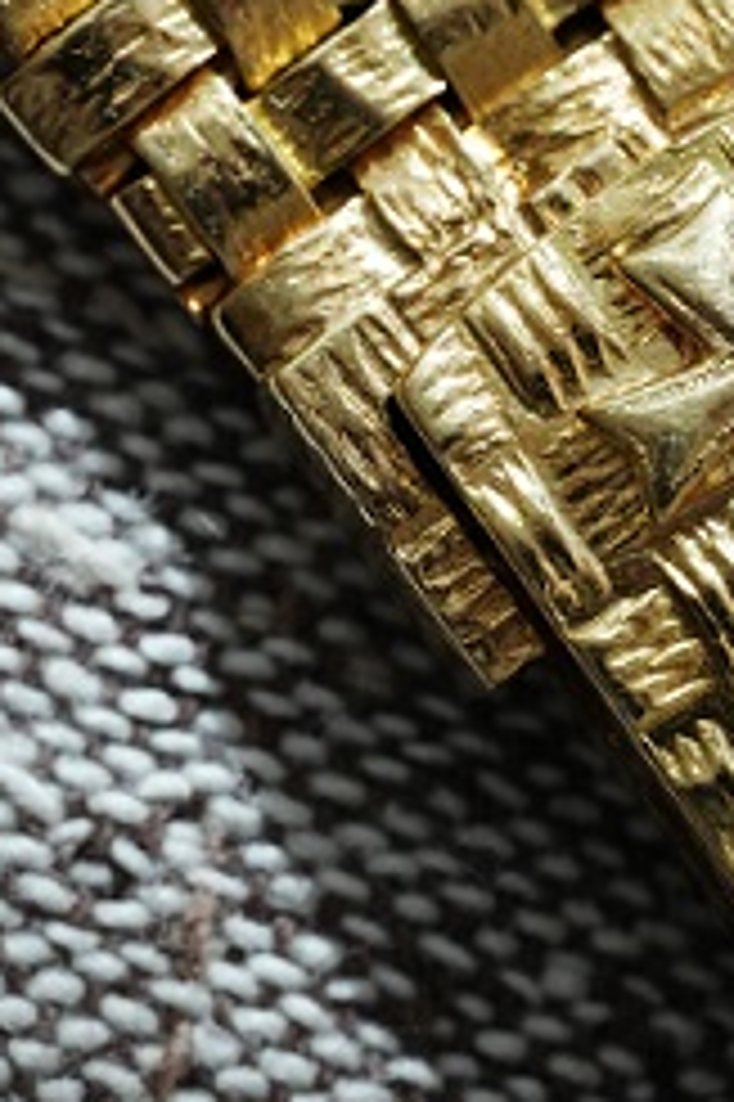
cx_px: 766
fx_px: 7044
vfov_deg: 9.0
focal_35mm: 230
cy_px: 461
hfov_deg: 5.9
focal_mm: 105
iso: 6400
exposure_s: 1/250
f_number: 9
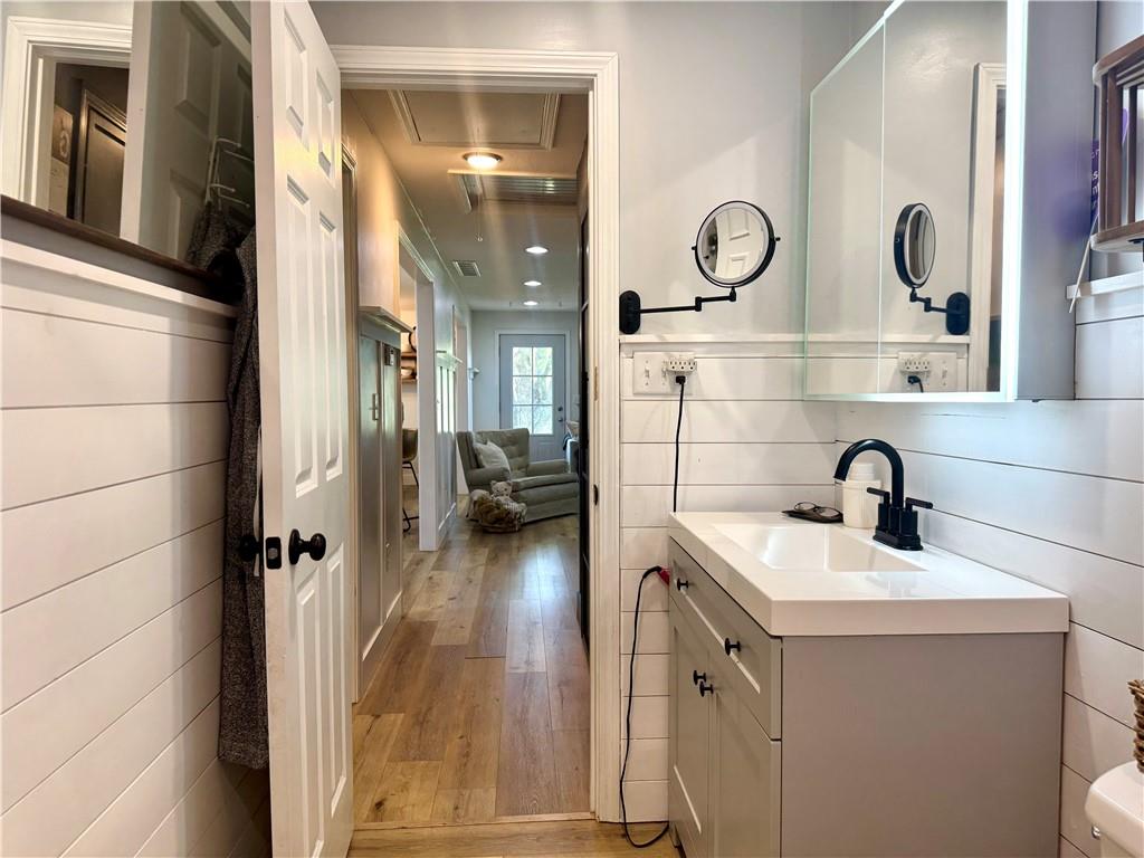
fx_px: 793
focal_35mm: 24
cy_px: 429
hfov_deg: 71.6
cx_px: 572
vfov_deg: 56.8
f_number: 1.78
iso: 160
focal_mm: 6.76
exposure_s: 1/120
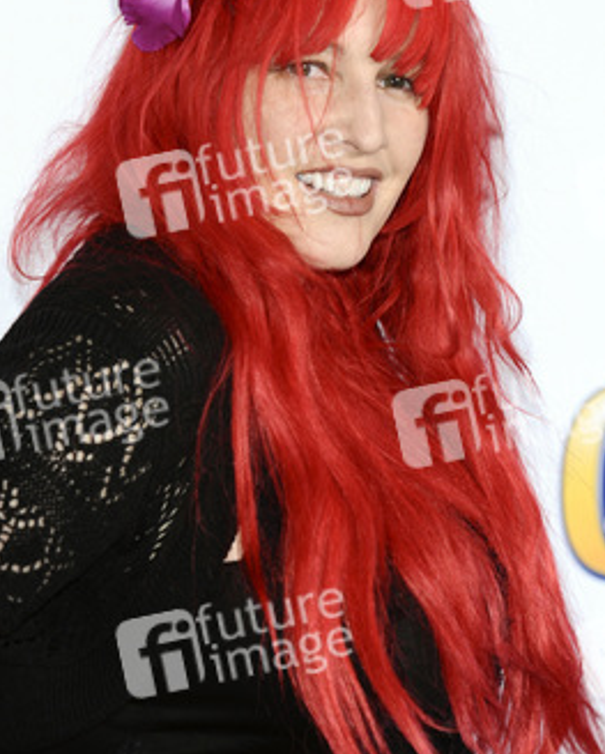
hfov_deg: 6.9
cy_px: 299
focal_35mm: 223
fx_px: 4984
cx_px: 302
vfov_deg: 8.7
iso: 320
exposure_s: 1/160
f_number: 4.5
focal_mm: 130
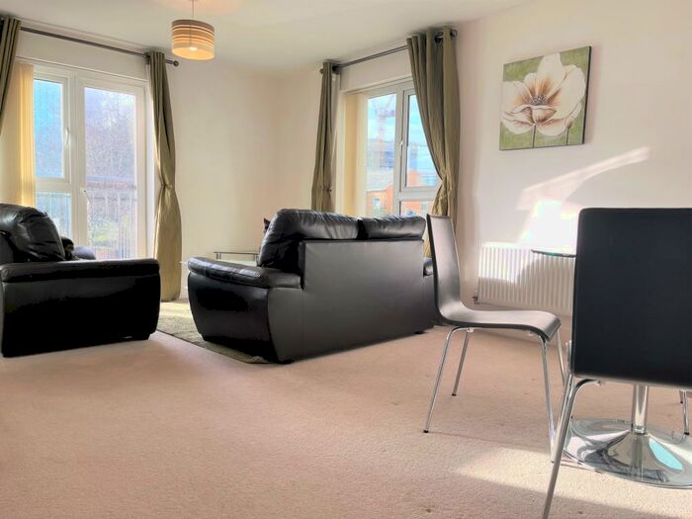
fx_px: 520
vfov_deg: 53.1
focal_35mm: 26
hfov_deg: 67.3
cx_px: 346
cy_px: 260
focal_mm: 5.1
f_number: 1.6
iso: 40
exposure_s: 1/181
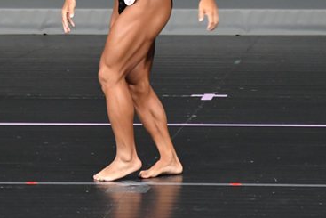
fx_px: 6595
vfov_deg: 1.9
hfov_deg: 2.8
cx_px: 151
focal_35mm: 728
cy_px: 2
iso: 4000
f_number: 5.6
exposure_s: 1/400
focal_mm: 230
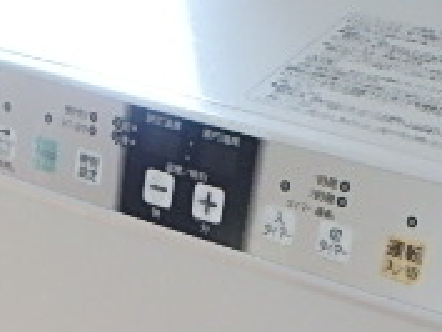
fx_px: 971
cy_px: 404
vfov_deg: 18.4
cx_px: 322
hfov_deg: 25.4
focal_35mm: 76
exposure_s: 1/15
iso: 800
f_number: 3.5
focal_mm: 3.7
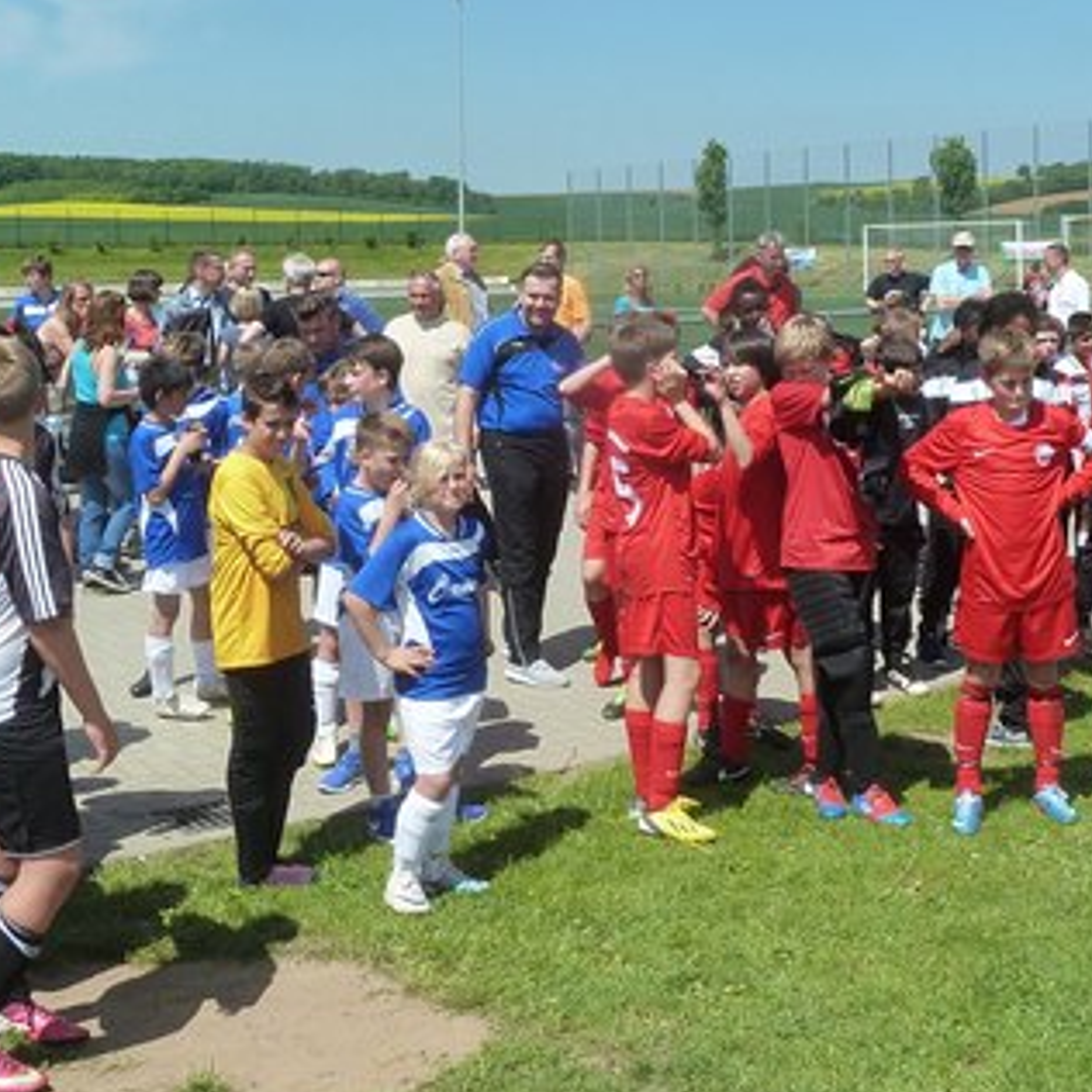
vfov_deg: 33.9
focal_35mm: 49
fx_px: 1749
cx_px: 553
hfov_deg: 34.7
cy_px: 264
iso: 125
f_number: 5
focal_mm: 4.1
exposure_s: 1/400
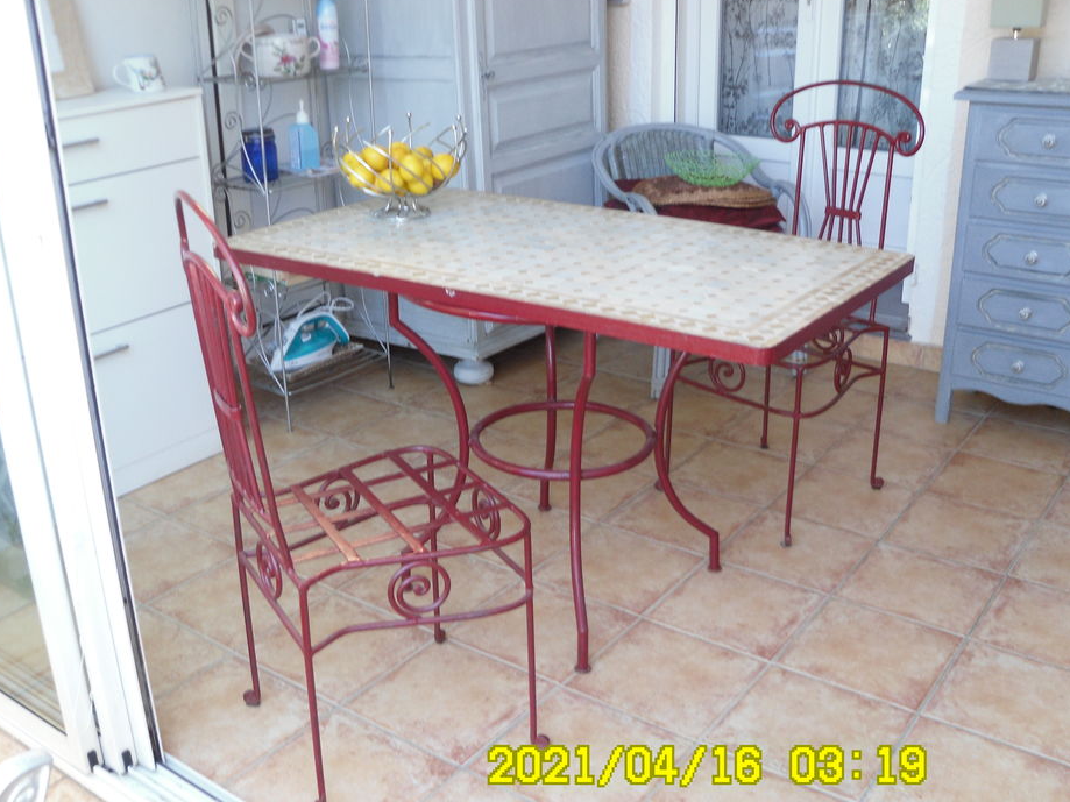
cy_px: 428
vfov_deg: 38.6
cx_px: 493
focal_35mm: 37
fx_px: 1144
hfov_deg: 50.1
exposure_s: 1/45
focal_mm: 6
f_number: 2.8
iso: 100
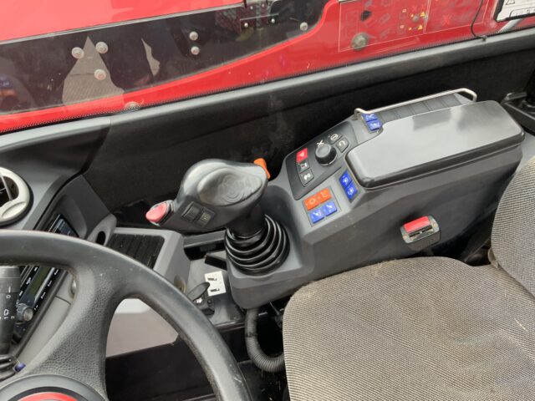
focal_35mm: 29
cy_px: 200
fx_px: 448
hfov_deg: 61.7
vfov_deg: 48.2
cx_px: 268
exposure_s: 1/122
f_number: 1.8
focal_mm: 3
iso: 32
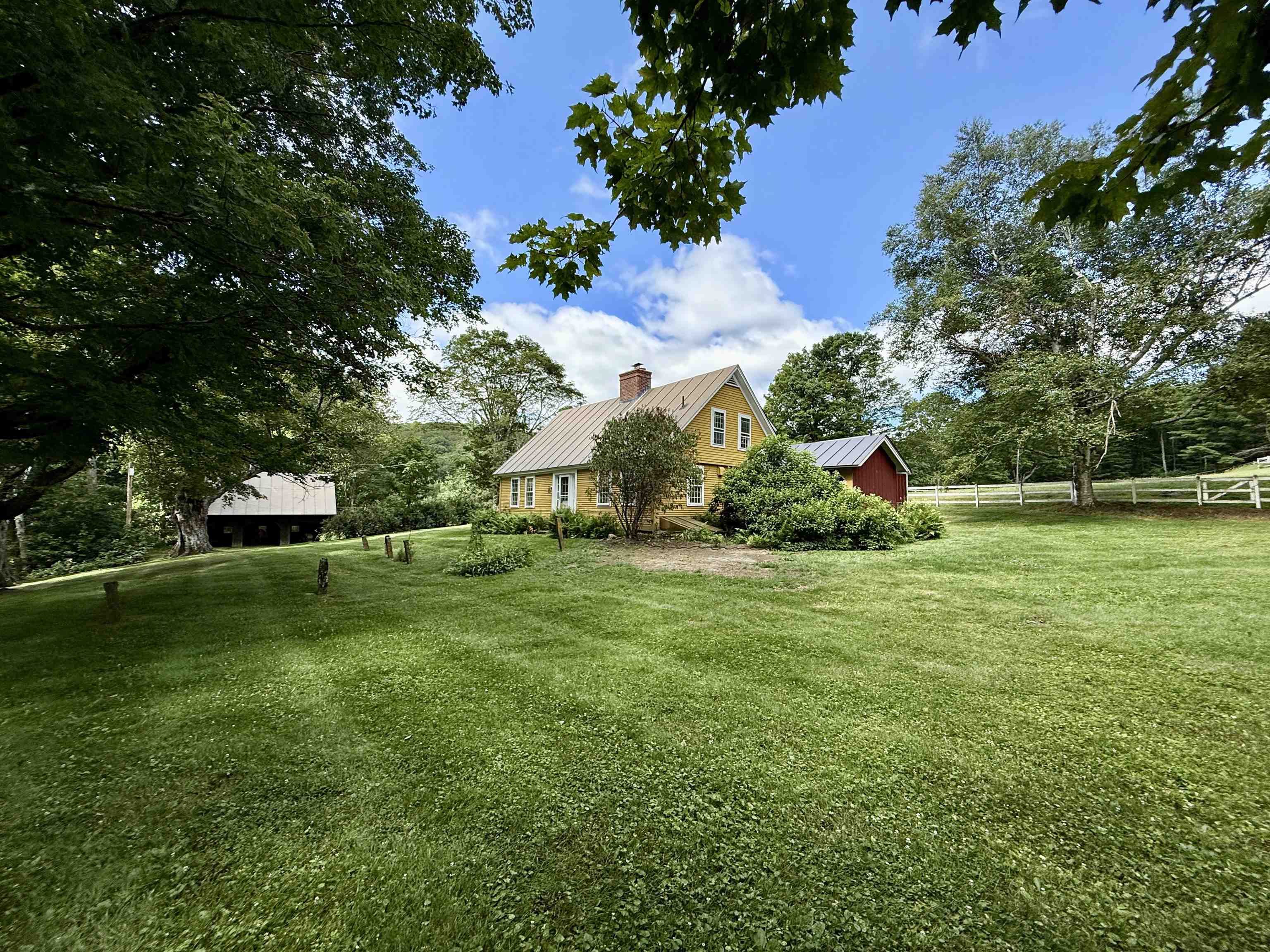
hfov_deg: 102.1
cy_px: 476
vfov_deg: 85.7
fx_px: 514
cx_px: 635
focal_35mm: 14
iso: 64
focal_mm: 2.22
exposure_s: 1/970
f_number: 2.2
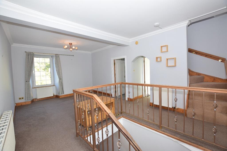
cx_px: 114
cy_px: 76
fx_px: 95
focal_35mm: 15
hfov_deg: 100.4
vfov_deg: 77.3
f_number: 4.5
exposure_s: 1/80
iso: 400
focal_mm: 10
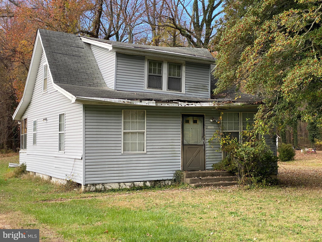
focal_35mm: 52
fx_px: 484
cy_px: 121
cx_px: 161
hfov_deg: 36.8
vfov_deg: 28.0
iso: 20
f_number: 2
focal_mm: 6
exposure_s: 1/369
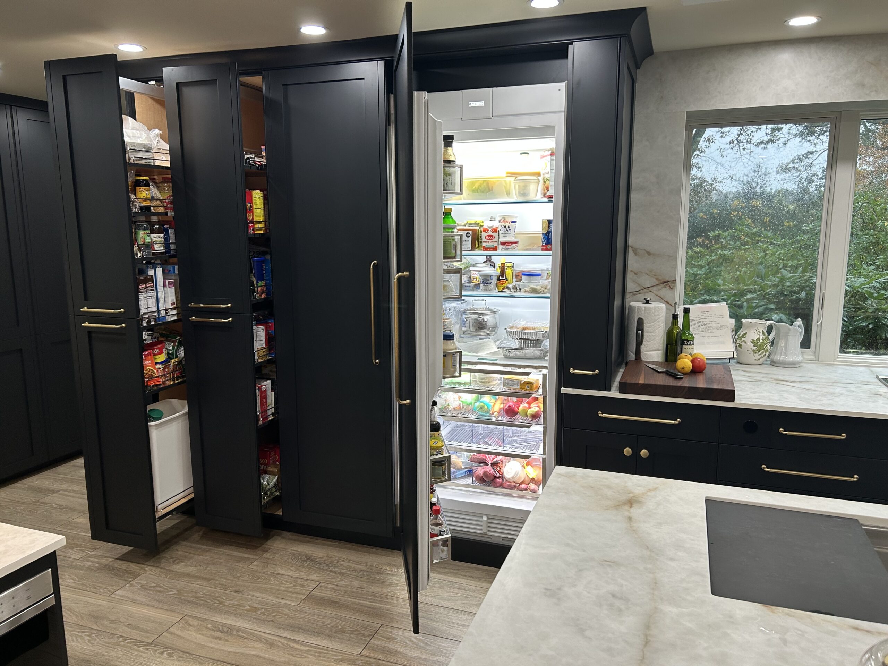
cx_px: 444
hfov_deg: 67.3
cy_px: 333
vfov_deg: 53.1
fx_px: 667
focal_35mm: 26
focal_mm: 5.7
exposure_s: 1/60
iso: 100
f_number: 1.5
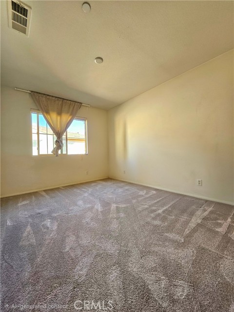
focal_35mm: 13
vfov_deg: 106.2
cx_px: 117
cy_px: 156
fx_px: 117
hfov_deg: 89.9
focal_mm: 1.74
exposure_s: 1/60.2
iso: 80
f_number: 2.2
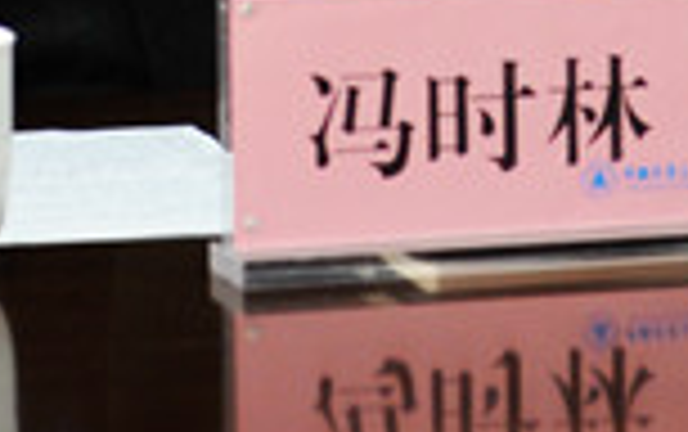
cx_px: 108
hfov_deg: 7.0
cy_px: -400
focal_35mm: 298
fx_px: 5594
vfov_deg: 4.4
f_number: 2.8
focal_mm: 70
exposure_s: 1/125
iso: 1250
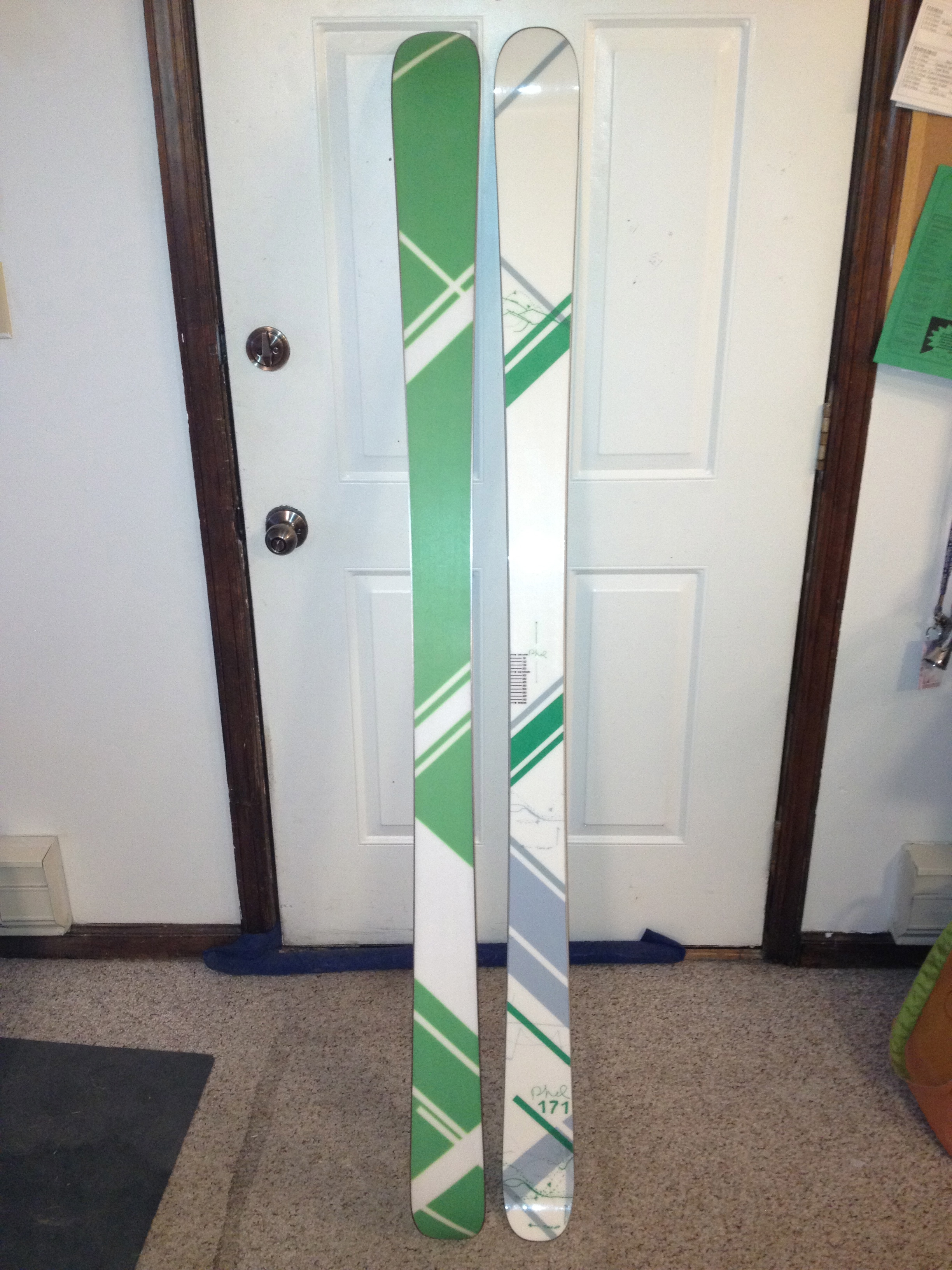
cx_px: 476
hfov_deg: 40.7
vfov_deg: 52.6
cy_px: 635
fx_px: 1283
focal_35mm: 35
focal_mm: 4.28
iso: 250
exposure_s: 1/17
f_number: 2.4
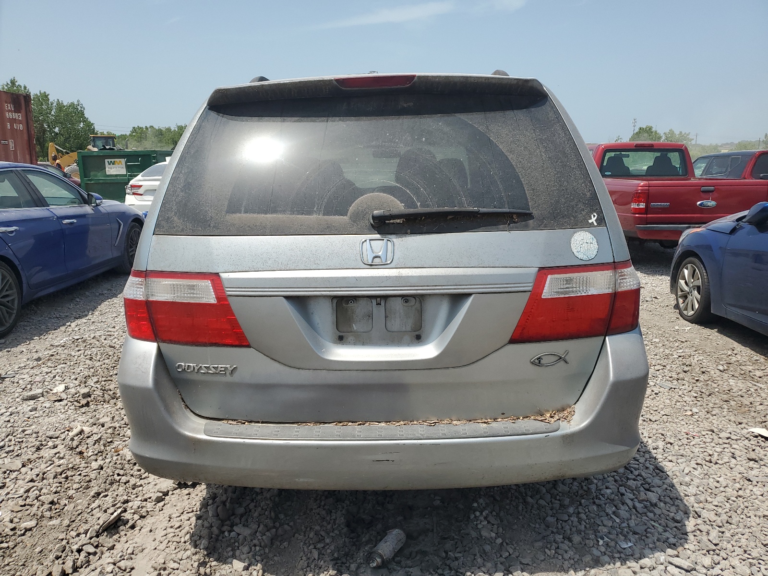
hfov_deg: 67.3
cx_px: 384
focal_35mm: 26
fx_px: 577
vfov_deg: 53.1
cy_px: 288
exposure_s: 1/3333
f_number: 1.5
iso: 50
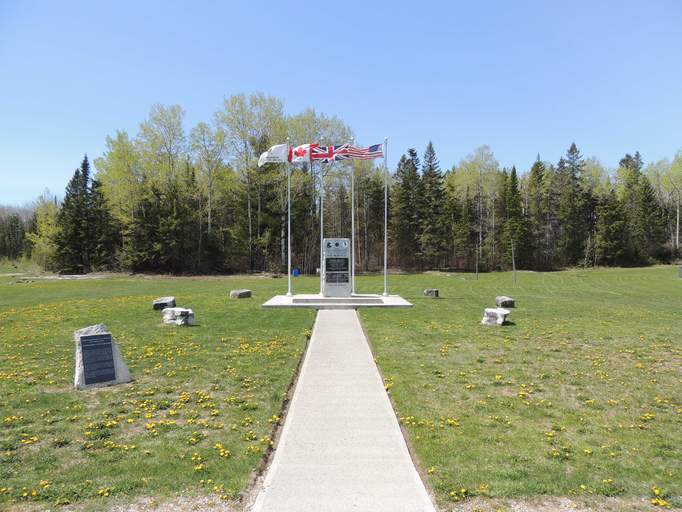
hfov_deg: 71.6
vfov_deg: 56.8
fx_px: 473
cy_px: 256
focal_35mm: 24
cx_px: 341
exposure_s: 1/1000
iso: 100
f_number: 3
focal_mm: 4.3
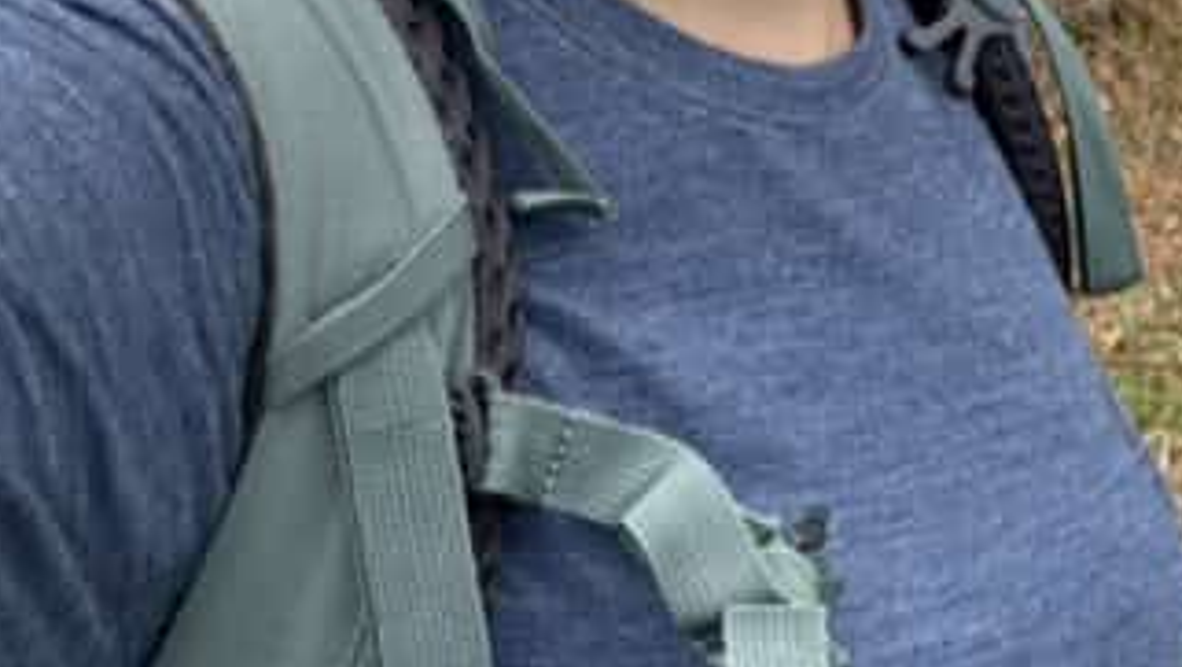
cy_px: -35
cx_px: 1443
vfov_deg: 14.8
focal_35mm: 80
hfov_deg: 24.0
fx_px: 2509
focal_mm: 2.7
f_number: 1.9
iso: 25
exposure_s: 1/342
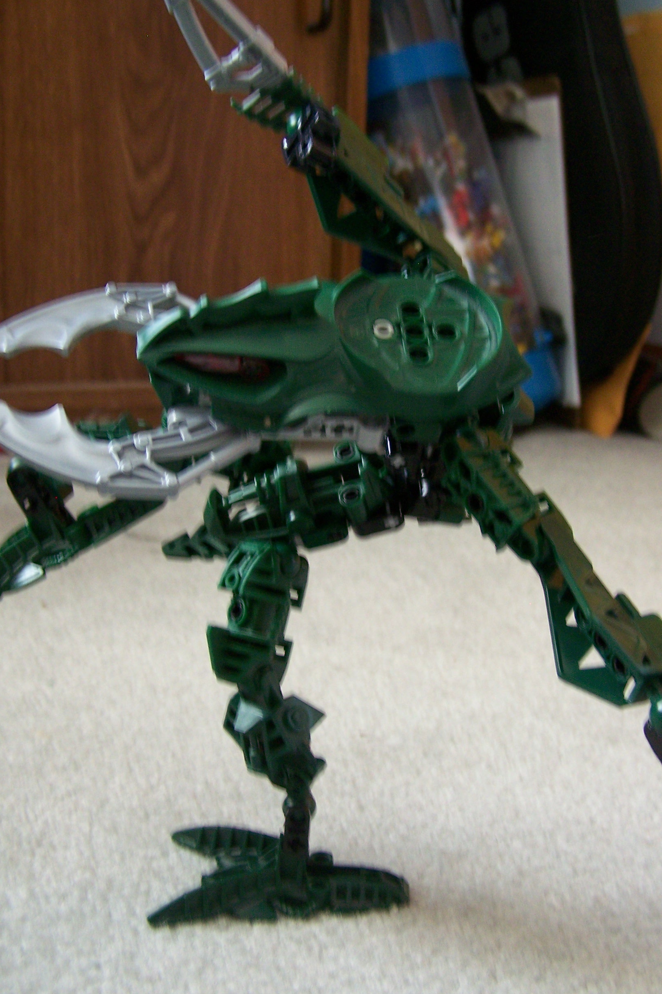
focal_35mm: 46
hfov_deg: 29.2
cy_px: 479
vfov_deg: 42.7
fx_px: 1269
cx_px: 372
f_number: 2.8
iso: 160
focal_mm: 6.3
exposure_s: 1/8
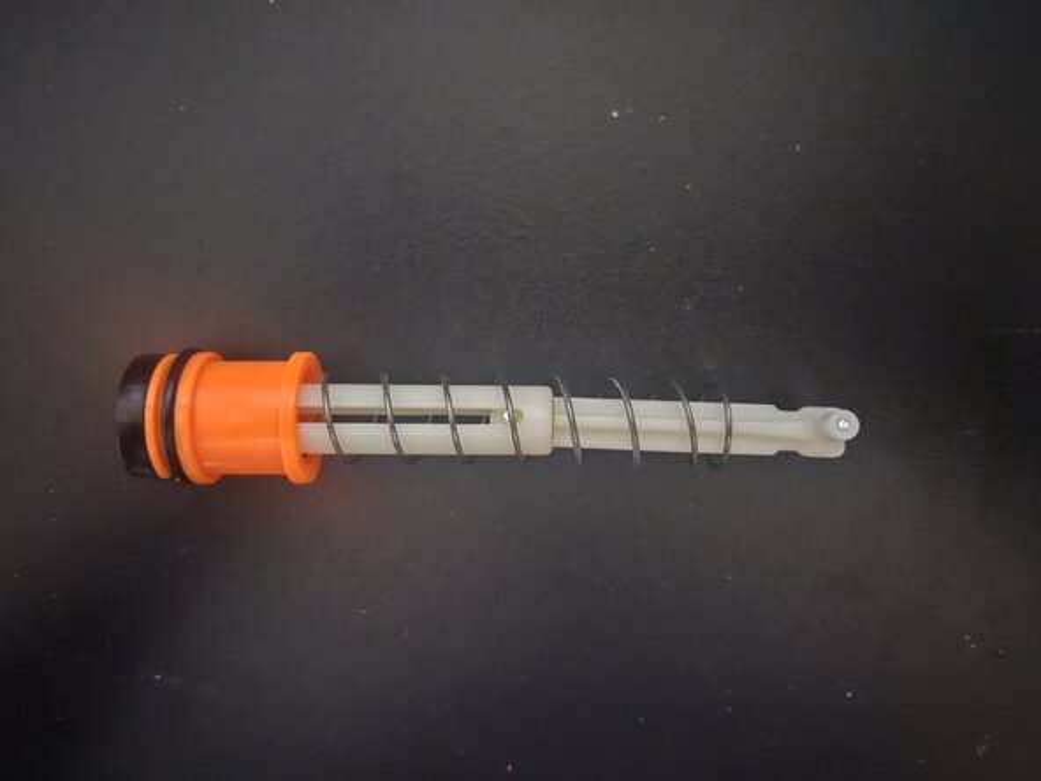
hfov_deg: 73.9
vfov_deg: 58.9
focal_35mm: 23
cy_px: 390
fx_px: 692
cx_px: 520
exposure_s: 1/10
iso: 1600
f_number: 1.8
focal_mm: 5.4
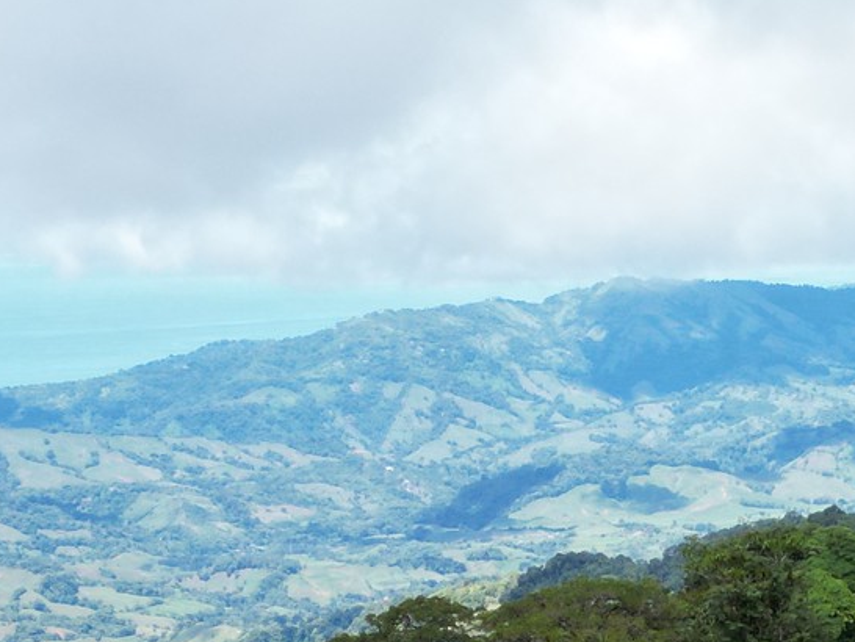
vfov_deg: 14.4
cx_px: 1073
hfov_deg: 20.2
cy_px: 1168
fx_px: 2224
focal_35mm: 90
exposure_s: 1/1600
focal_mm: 6.72
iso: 140
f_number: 1.7
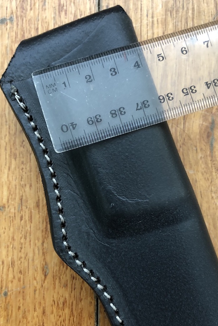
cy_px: 160
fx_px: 272
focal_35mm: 30
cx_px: 102
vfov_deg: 61.9
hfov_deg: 43.6
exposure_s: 1/15
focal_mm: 3.99
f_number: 1.8
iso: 50
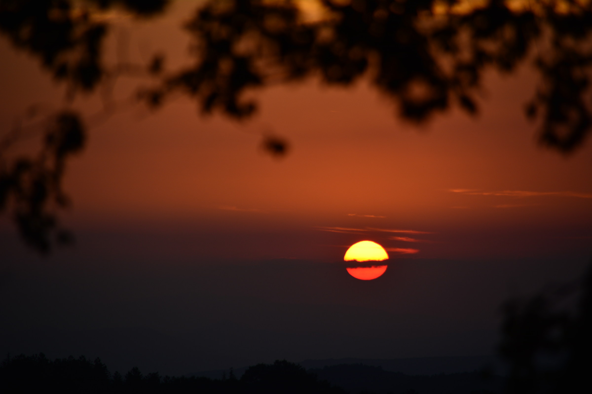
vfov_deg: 4.8
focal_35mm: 285
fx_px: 4686
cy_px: 197
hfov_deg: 7.2
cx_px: 296
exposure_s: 1/400
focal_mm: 190
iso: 100
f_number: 6.3
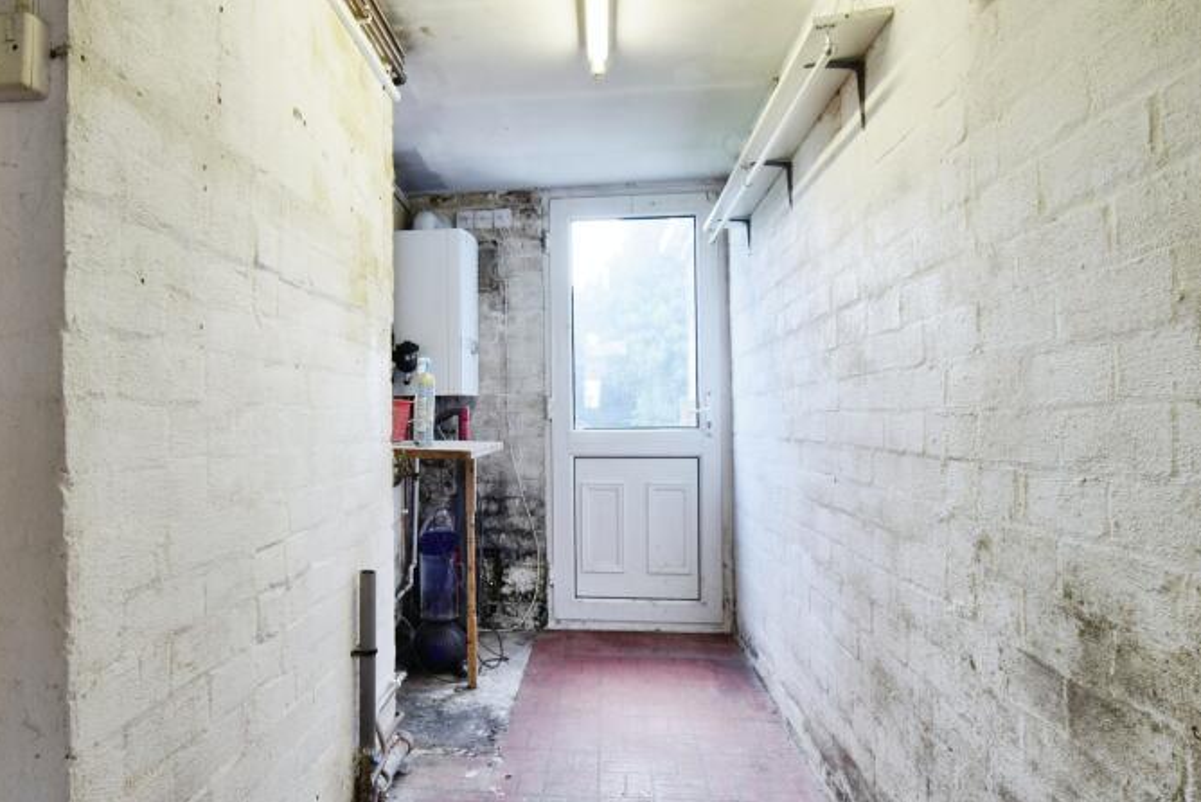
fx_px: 768
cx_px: 480
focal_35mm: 23
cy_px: 383
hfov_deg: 75.2
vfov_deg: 55.1
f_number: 8
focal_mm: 10
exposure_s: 1/20
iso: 640
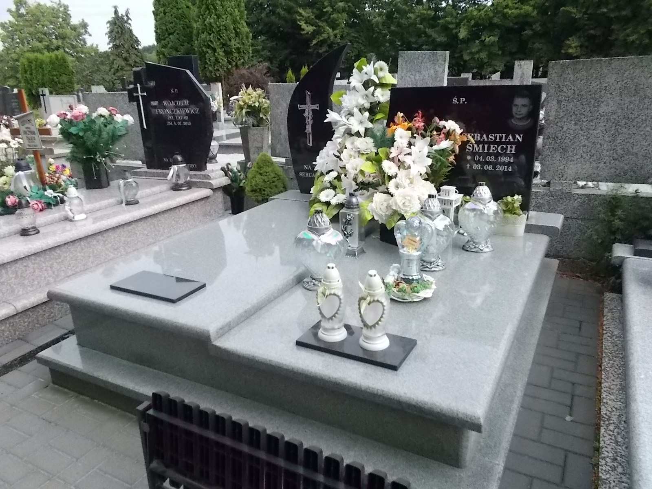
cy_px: 244
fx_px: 490
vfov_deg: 53.1
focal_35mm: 26
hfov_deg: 67.3
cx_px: 326
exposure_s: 1/320
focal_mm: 4.6
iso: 400
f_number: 8
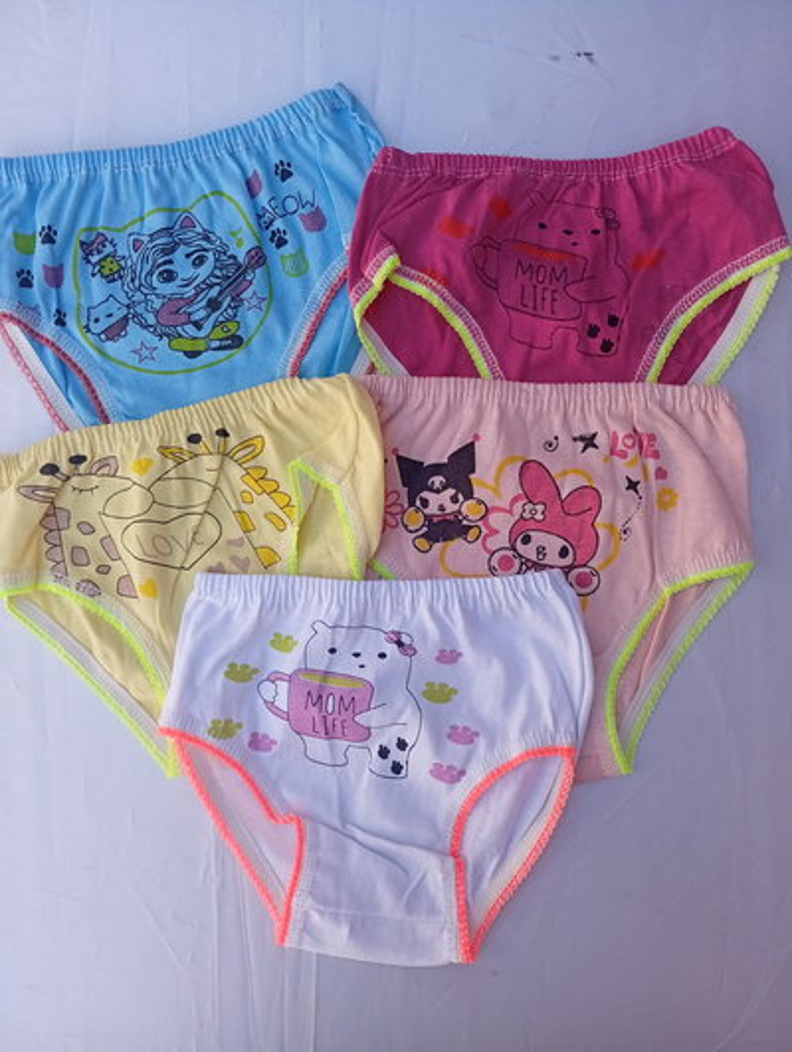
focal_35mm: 27
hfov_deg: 51.5
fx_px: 821
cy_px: 526
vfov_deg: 65.2
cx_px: 396
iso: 50
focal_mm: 3.98
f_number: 1.8
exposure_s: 1/132
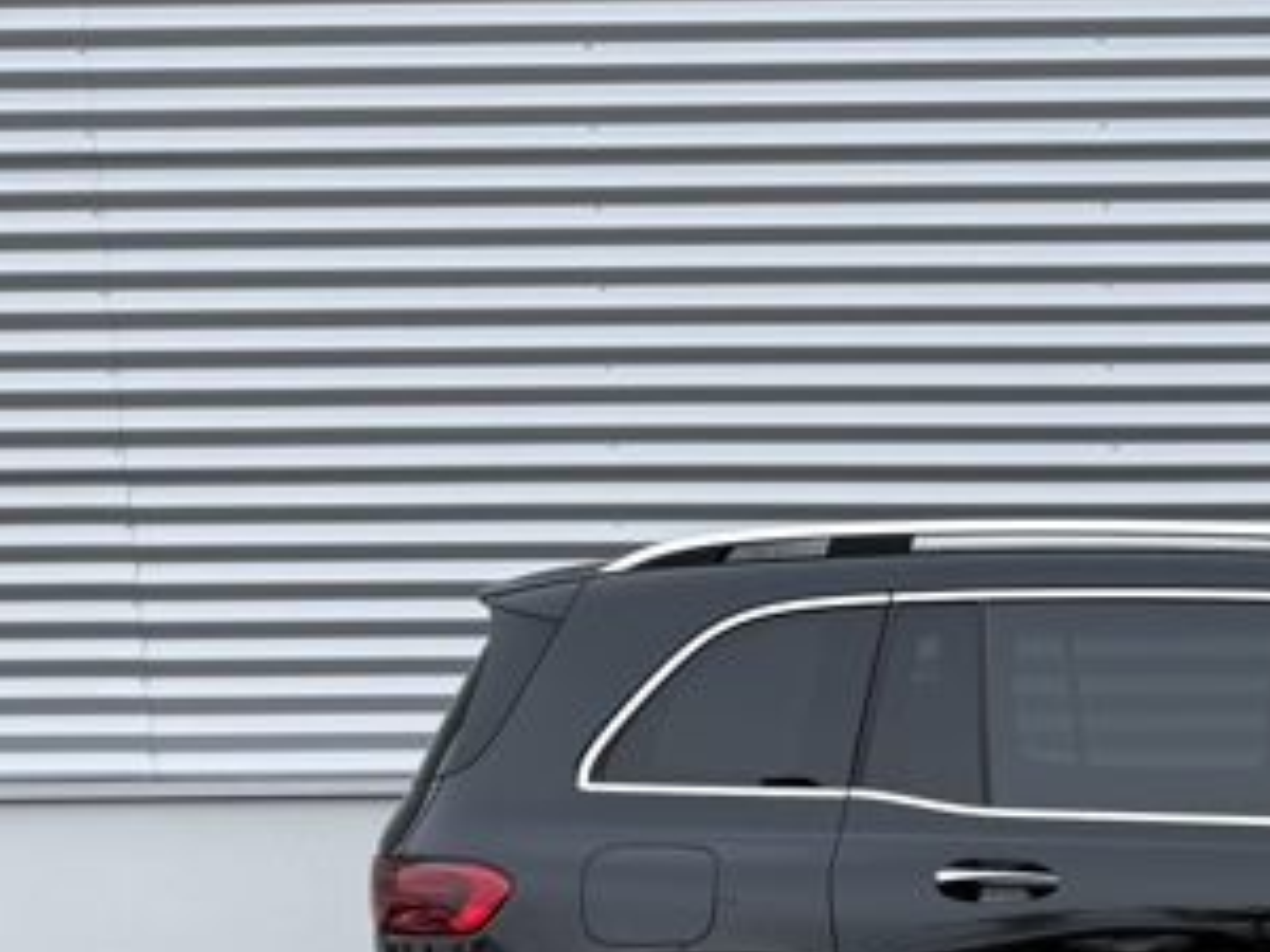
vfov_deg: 21.6
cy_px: 1087
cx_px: 1384
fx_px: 2348
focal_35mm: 64
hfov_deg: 27.7
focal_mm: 6.76
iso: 80
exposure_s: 1/1060
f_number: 1.78
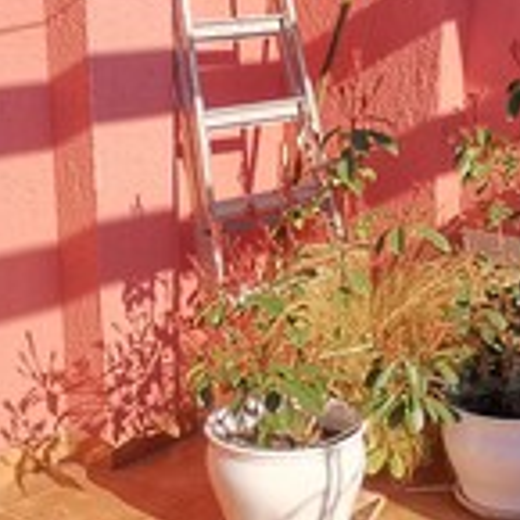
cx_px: 441
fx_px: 1411
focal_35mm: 83
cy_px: 222
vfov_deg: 20.9
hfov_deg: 20.6
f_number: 2.2
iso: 50
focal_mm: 2.23
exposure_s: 1/1302
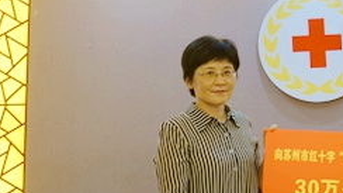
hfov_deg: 25.8
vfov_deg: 14.9
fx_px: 727
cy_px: 8
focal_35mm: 80
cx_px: 297
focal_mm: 31
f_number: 4
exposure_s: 1/60
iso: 400
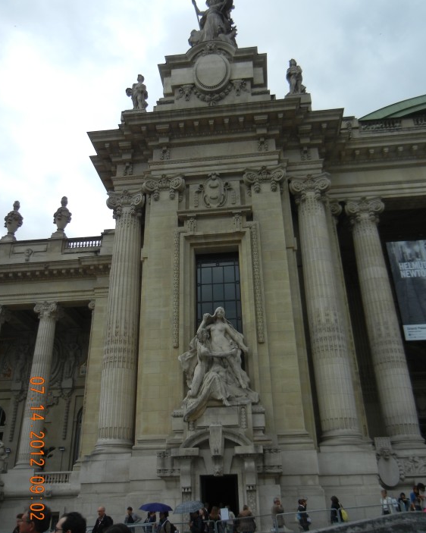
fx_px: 505
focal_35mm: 32
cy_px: 265
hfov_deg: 45.8
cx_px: 210
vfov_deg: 55.7
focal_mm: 5.4
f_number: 7
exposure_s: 1/361
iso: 160
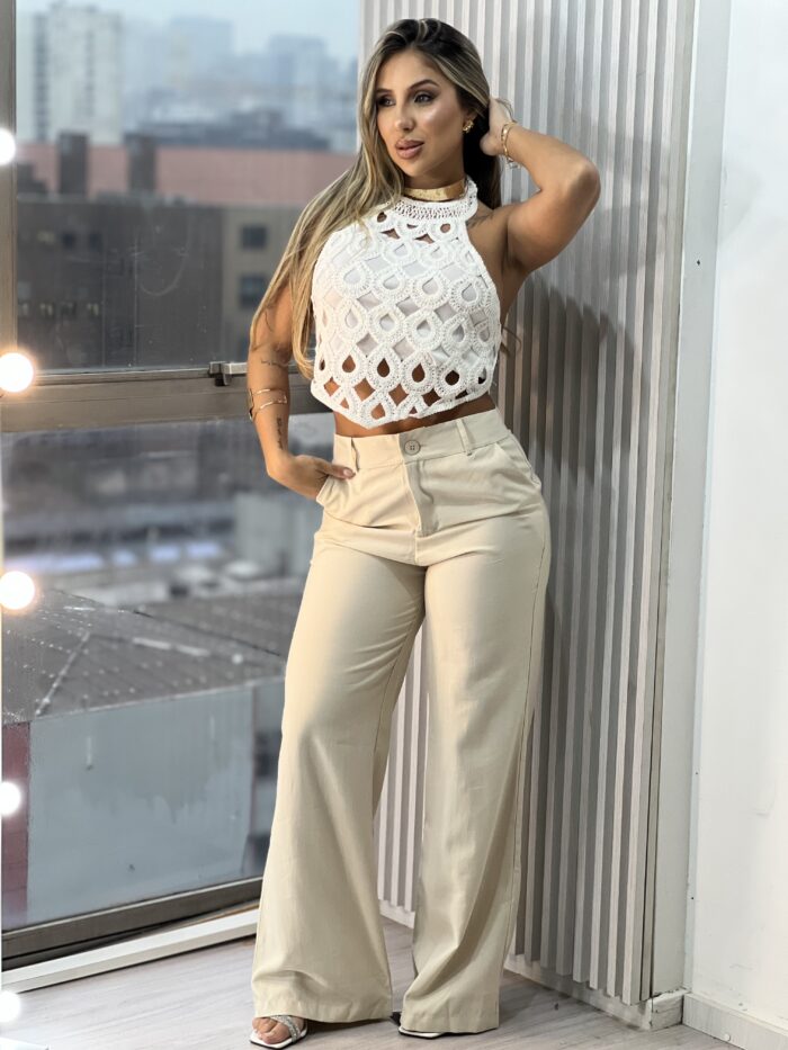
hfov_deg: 19.1
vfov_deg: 25.3
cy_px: 525
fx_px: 2337
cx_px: 394
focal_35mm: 77
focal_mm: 9
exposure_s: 1/120
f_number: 2.8
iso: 125
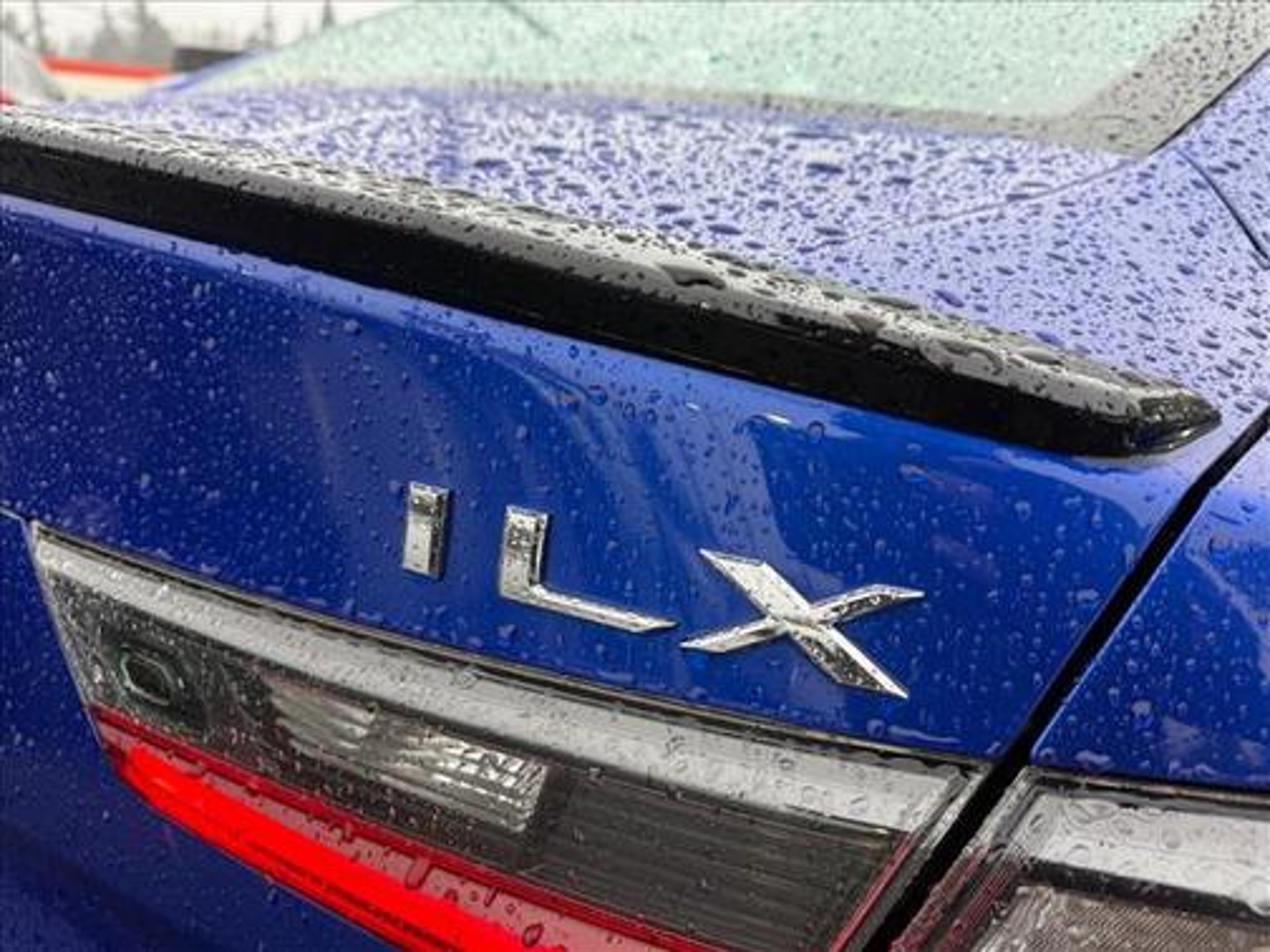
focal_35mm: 24
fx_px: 881
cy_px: 476
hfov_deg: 71.6
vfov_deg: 56.8
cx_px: 635
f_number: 1.78
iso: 160
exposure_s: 1/121
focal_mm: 6.76
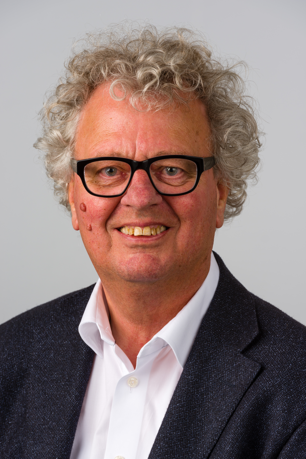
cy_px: 230
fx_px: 2484
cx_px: 153
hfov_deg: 7.0
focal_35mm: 195
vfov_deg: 10.5
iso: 100
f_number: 13
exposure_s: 1/60
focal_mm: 195
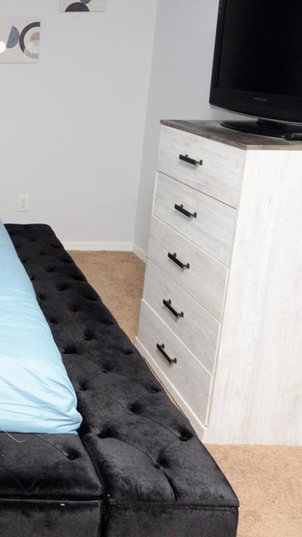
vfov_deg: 51.0
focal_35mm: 39
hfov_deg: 25.3
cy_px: 196
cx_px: -112
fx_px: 555
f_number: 9
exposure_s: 1/80
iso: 800
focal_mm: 12
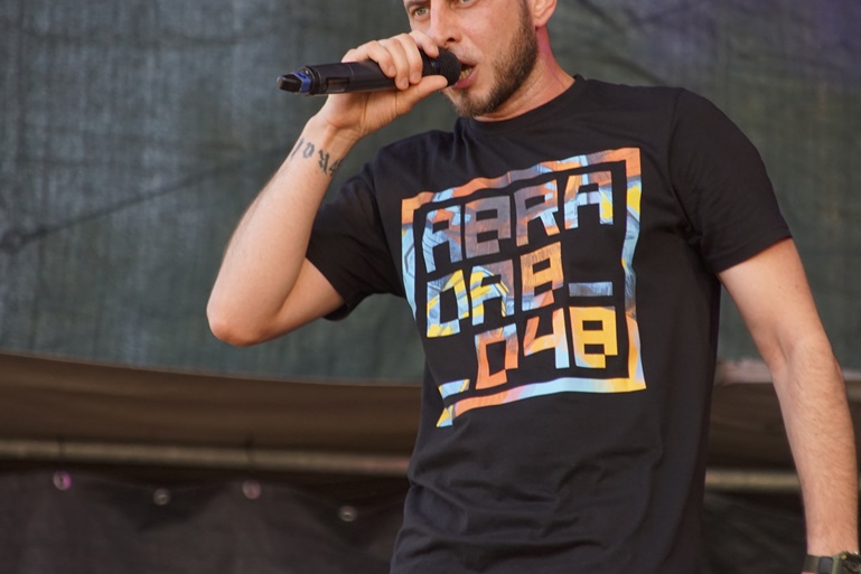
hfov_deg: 6.6
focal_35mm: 312
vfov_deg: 4.4
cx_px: 477
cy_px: 236
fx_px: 7463
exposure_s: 1/250
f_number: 6.3
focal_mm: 160
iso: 500
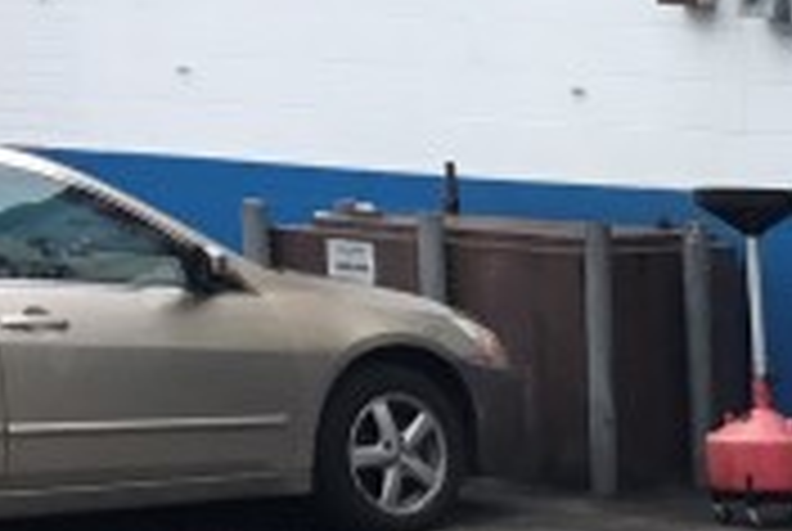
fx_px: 3724
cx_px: 1971
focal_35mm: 169
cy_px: 1246
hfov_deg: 10.3
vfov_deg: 7.6
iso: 20
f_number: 1.8
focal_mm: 3.99
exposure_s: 1/754
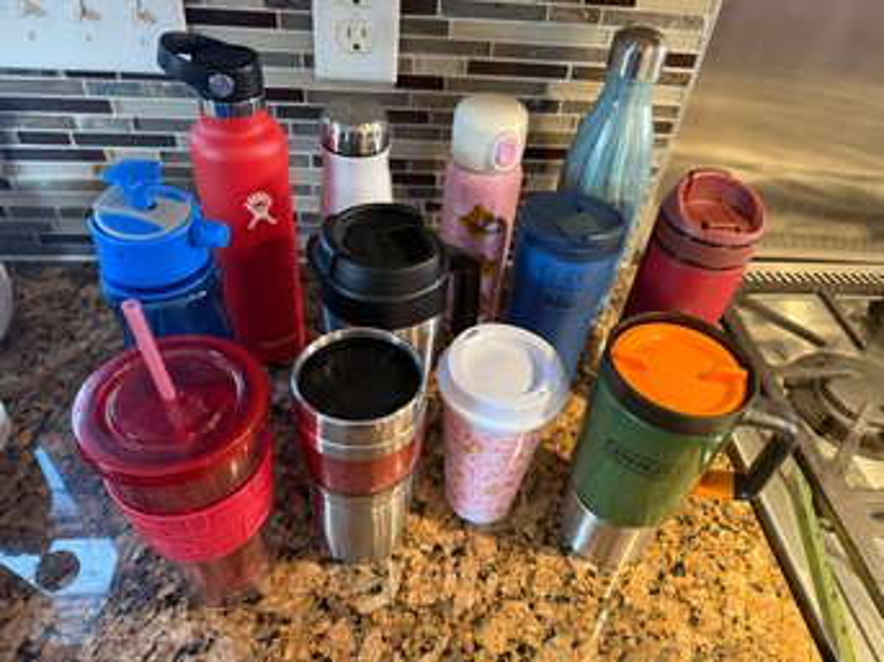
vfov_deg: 56.8
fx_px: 613
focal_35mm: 24
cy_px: 331
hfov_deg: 71.6
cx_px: 442
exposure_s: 1/60
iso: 500
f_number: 1.78
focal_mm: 6.76
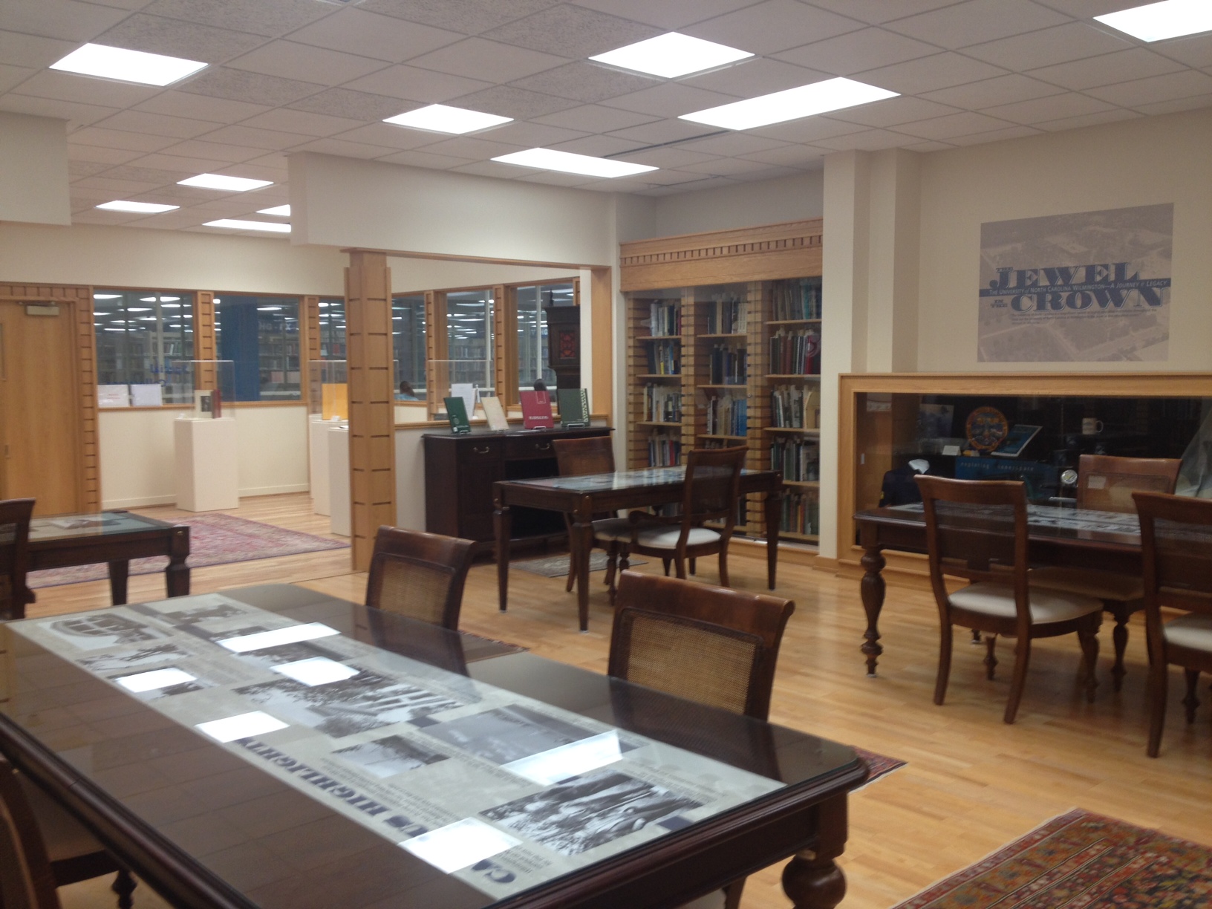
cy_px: 454
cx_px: 606
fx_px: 1225
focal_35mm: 35
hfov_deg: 52.6
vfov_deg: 40.7
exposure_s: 1/24
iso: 50
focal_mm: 4.28
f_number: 2.4
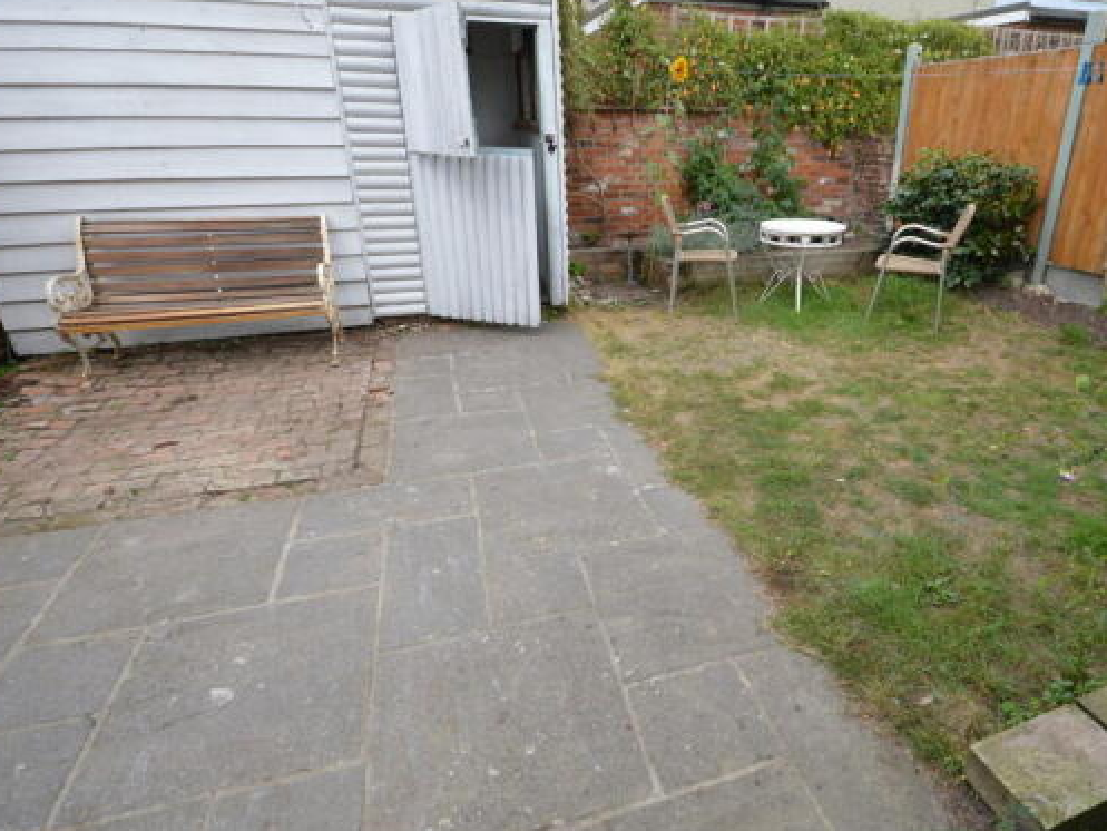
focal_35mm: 19
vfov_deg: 68.6
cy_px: 381
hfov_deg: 83.6
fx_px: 608
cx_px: 664
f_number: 5.6
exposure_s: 1/125
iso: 100
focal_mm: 10
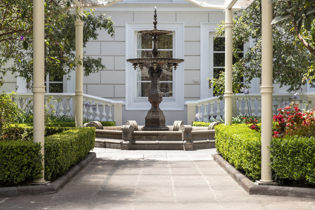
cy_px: 105
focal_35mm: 69
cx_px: 158
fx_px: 604
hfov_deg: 29.2
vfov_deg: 19.7
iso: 200
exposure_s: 1/55
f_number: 10
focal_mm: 46.3
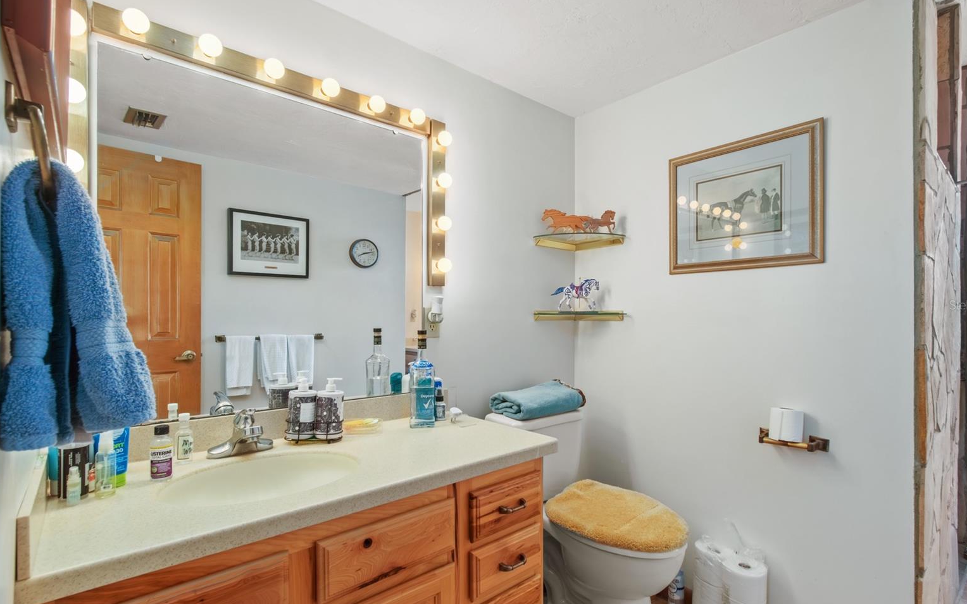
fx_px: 422
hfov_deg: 97.8
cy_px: 305
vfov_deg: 71.3
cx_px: 499
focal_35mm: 16
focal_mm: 10
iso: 250
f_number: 9
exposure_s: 1/2
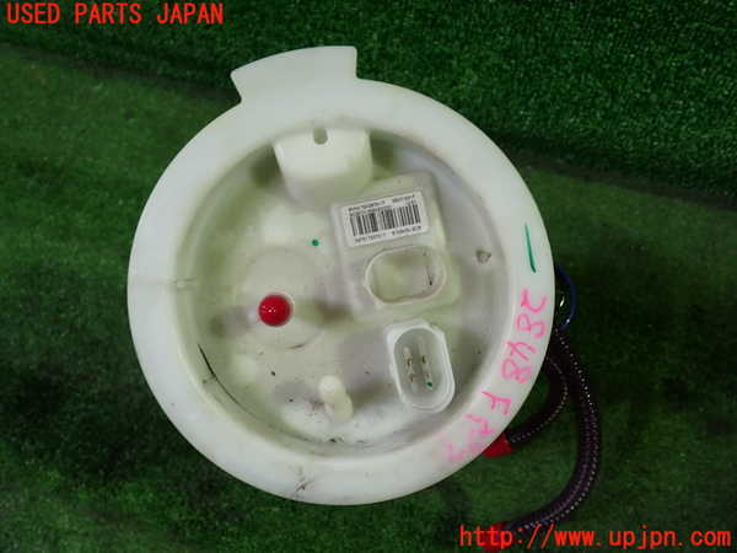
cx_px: 368
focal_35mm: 30
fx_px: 639
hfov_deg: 60.0
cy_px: 276
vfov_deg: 46.8
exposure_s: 1/50
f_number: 2.3
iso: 200
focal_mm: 5.4
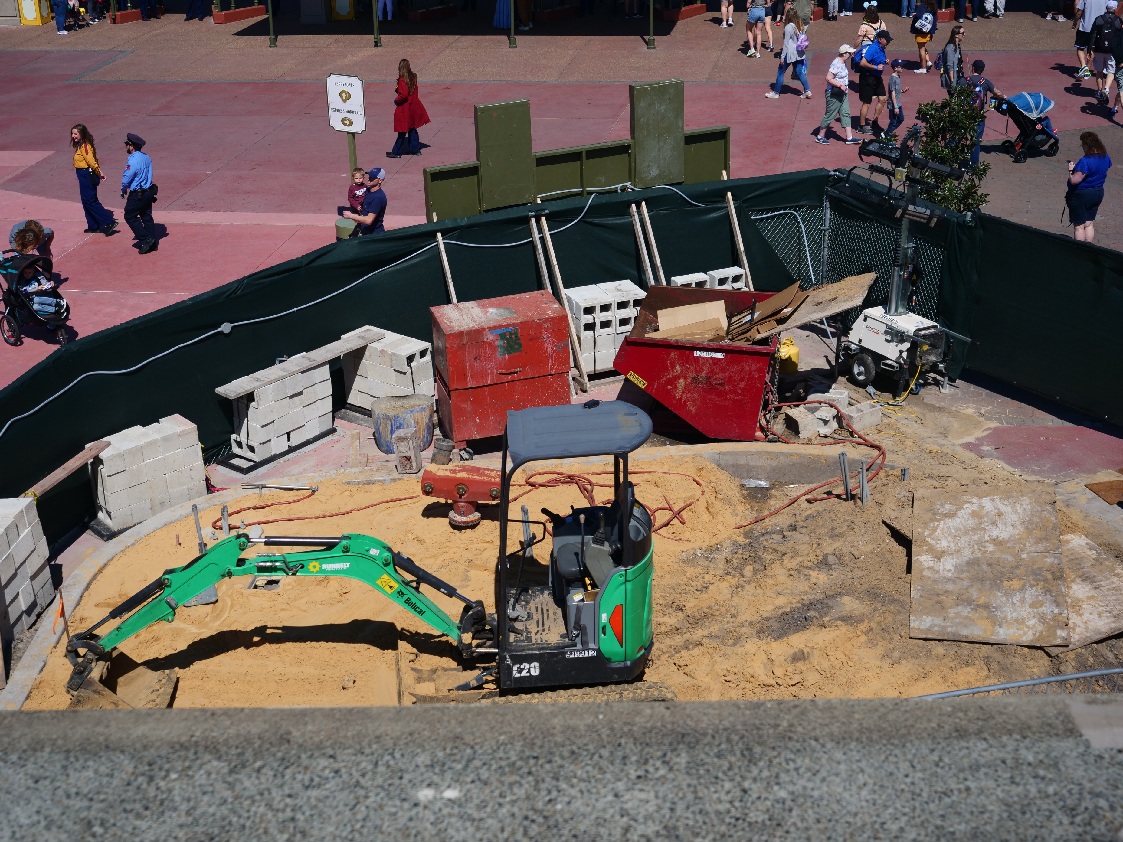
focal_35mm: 50
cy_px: 421
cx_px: 562
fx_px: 1622
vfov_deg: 29.1
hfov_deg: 38.2
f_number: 3.5
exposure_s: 1/2000
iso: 200
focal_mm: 25
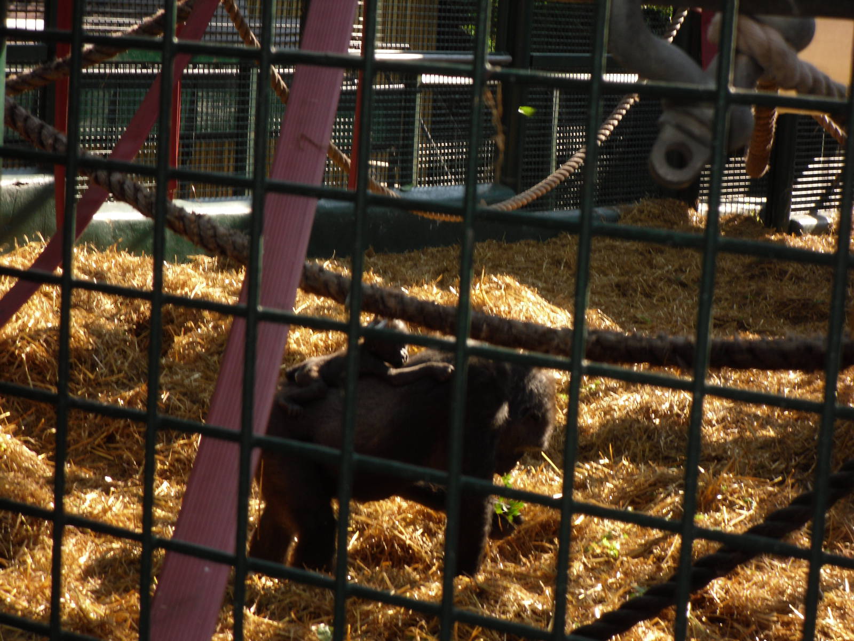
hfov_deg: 18.7
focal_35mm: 105
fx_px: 2590
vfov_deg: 14.1
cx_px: 427
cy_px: 320
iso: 100
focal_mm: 18.9
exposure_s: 1/60
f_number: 5.6
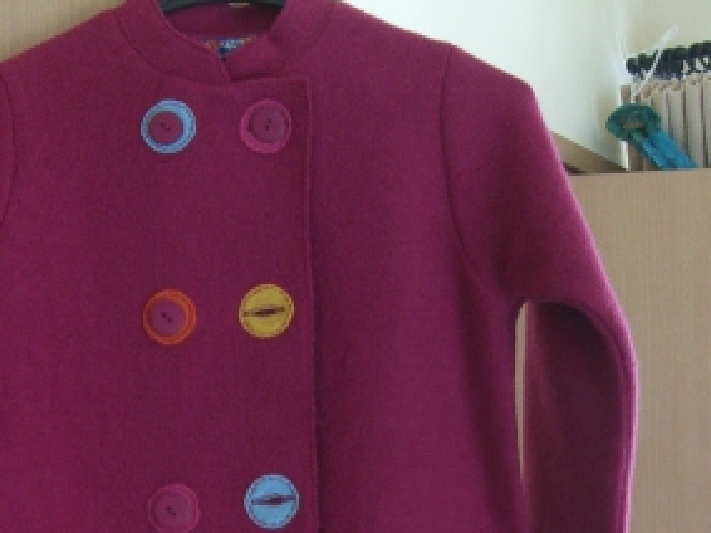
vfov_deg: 16.7
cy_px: 561
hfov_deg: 22.7
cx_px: 417
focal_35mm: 86
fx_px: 1766
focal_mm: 6.2
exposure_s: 1/30
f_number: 2.7
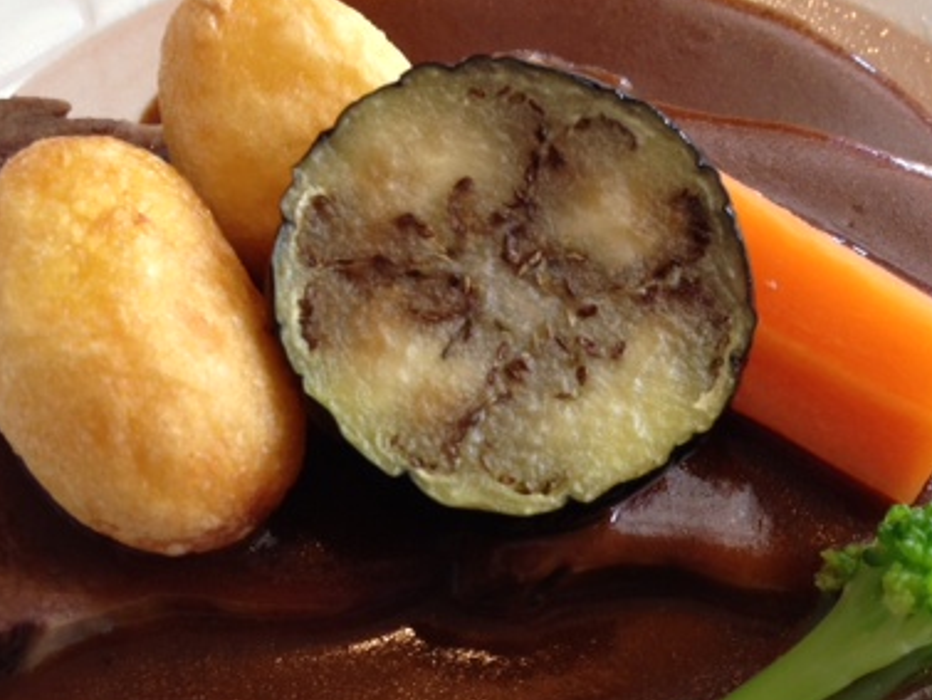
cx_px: 494
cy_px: 376
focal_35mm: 56
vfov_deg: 26.1
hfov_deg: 34.3
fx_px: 1508
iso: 80
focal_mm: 4.13
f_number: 2.4
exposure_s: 1/20
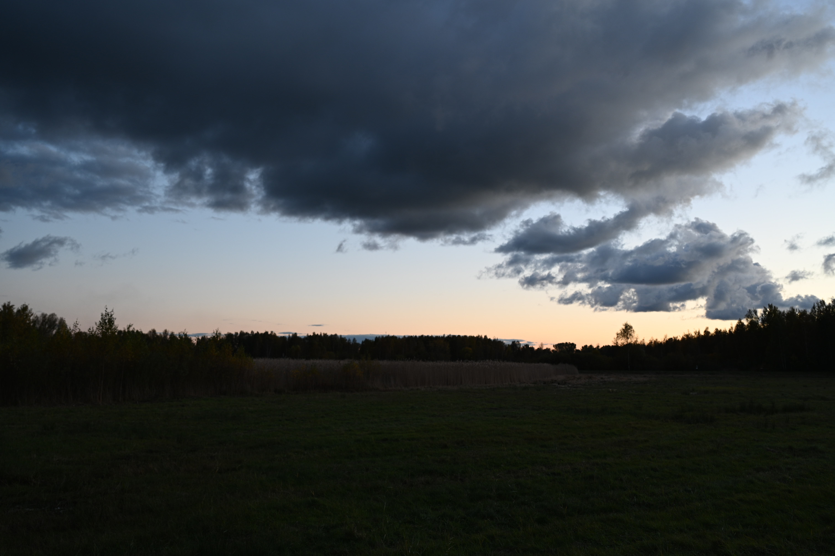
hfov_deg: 56.5
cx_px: 418
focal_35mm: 34
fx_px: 776
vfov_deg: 39.4
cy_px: 278
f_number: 4
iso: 320
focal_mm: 33.5
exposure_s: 1/100
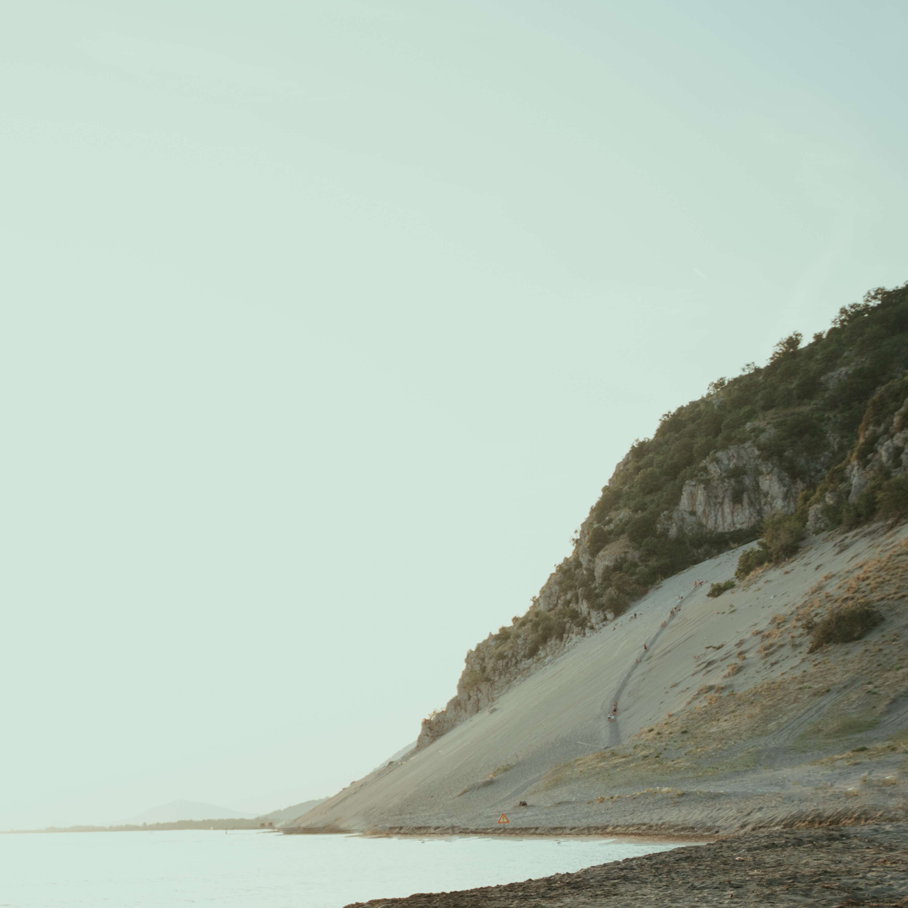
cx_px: -213
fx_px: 1603
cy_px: 659
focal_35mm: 54
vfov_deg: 31.2
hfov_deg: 27.4
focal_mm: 24
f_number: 2.8
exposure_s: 1/400
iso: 250
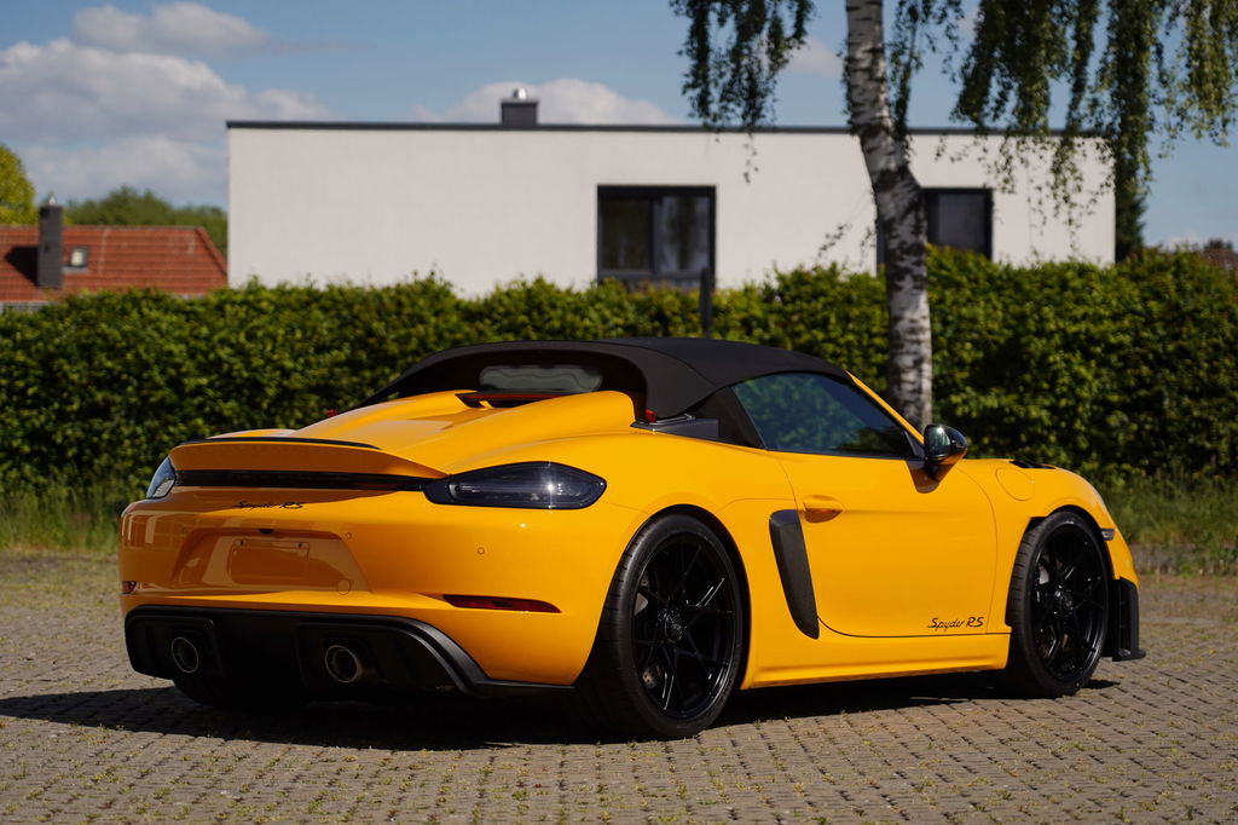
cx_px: 619
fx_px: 3609
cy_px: 412
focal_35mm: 105
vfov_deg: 13.0
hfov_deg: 19.5
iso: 100
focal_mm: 105
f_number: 4.5
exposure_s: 1/3200
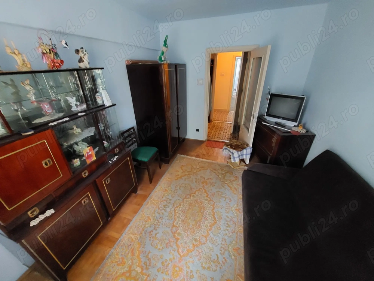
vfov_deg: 89.9
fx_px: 140
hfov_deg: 106.2
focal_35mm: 13
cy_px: 140
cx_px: 187
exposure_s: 1/17
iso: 800
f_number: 2.2
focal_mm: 1.74
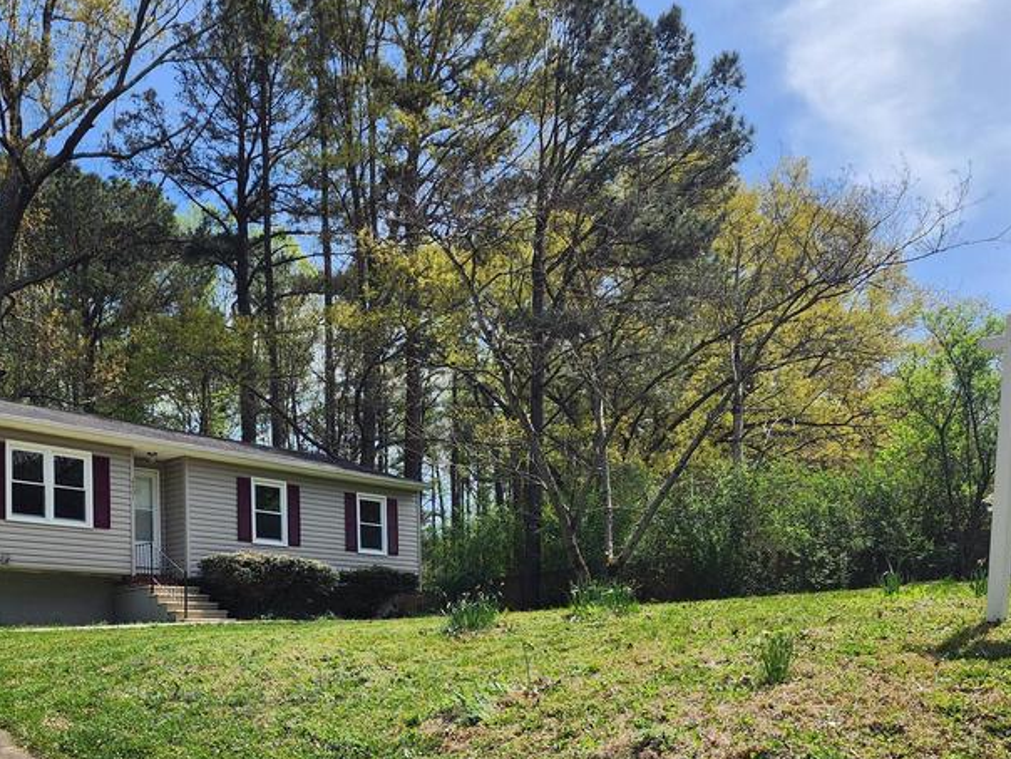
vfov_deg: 35.6
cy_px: 612
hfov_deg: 47.2
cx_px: 345
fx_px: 1139
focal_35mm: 39
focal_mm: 6.4
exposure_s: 1/960
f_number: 1.8
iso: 12
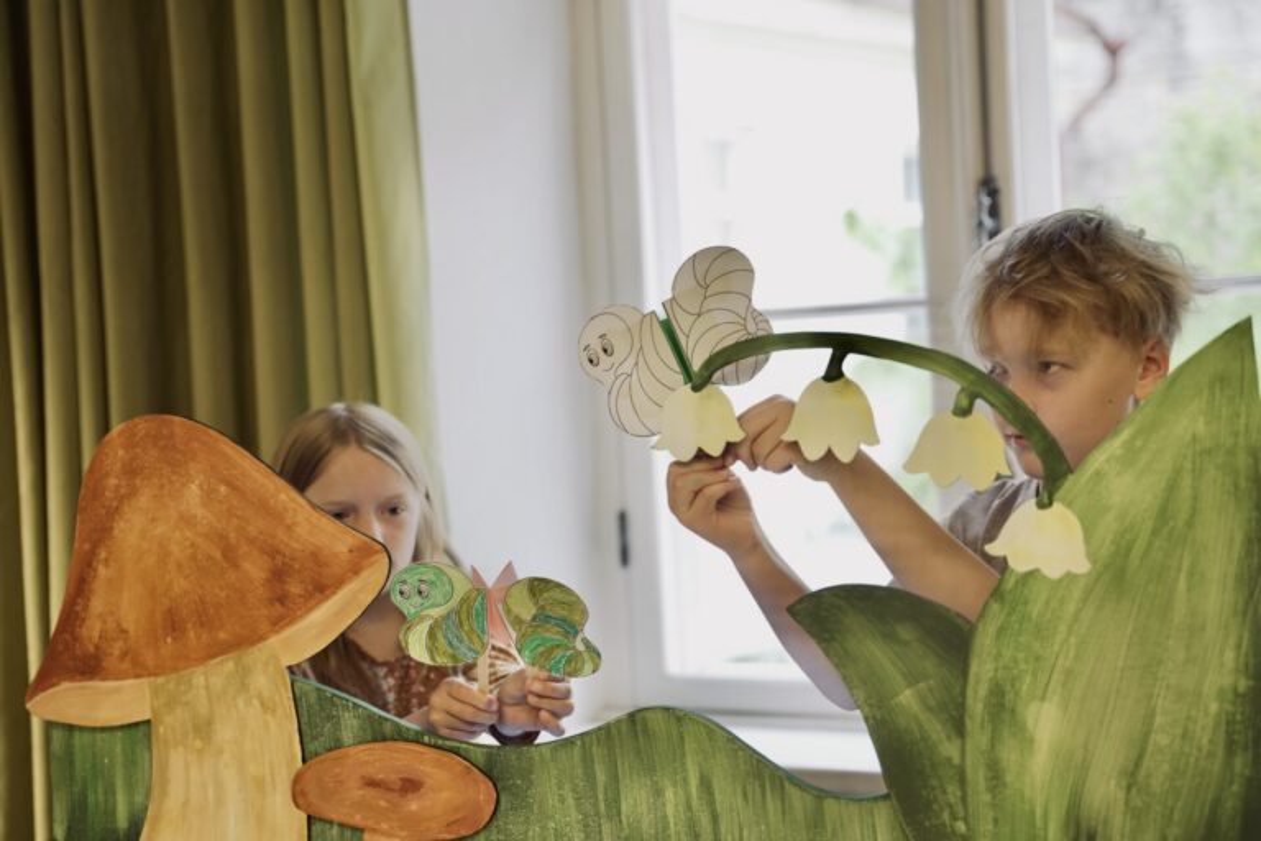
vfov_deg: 24.7
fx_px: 1916
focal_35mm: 55
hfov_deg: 36.4
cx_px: 630
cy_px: 420
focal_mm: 54.7
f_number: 2.8
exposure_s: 1/160
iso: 800
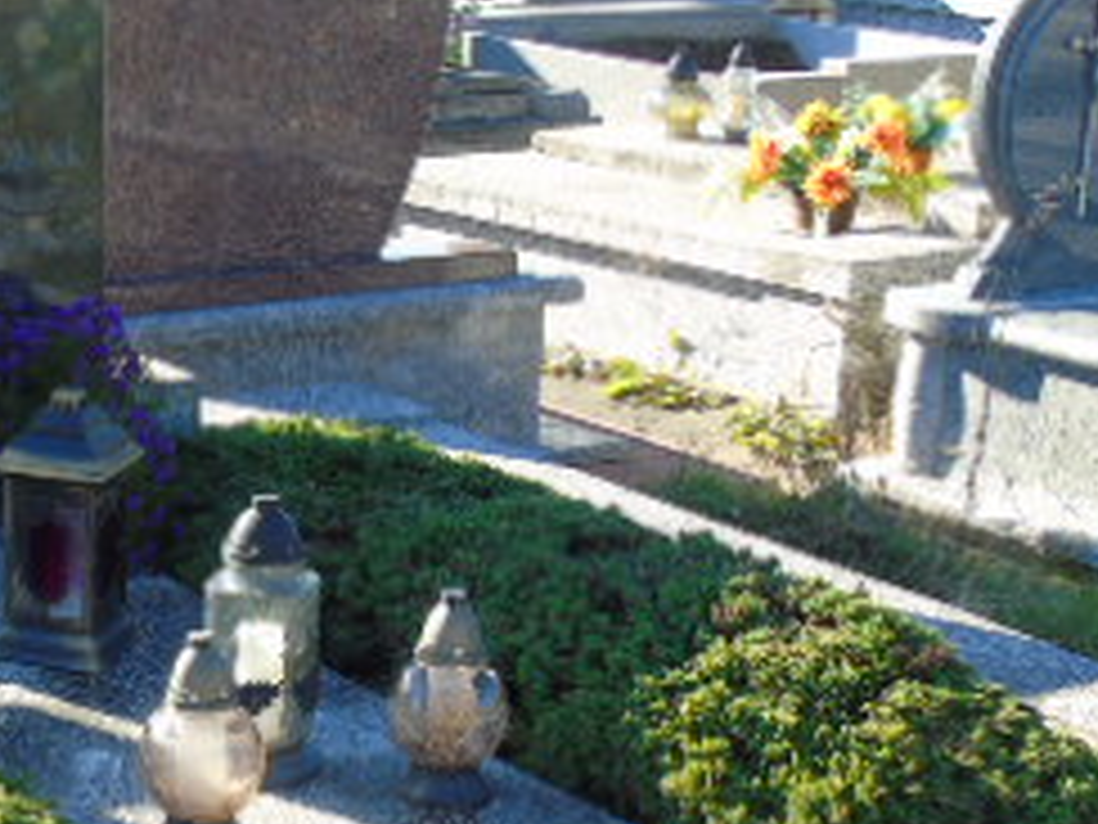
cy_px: 671
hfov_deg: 24.9
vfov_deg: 19.2
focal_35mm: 76
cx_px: 122
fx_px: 2411
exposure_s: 1/160
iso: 80
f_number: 3.6
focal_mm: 5.2
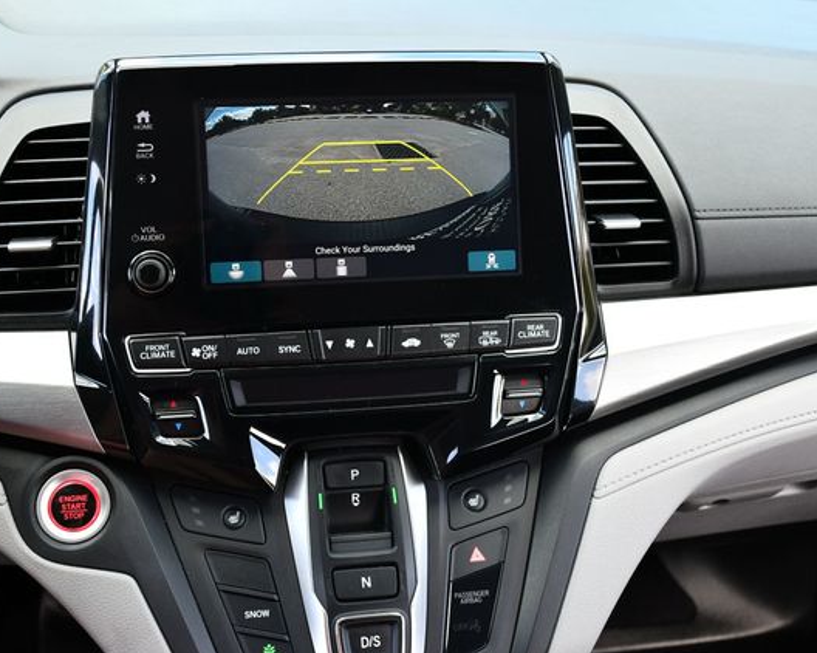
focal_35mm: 41
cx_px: 348
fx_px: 991
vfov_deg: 36.5
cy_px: 330
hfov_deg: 44.7
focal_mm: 18
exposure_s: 1/250
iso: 400
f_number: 4
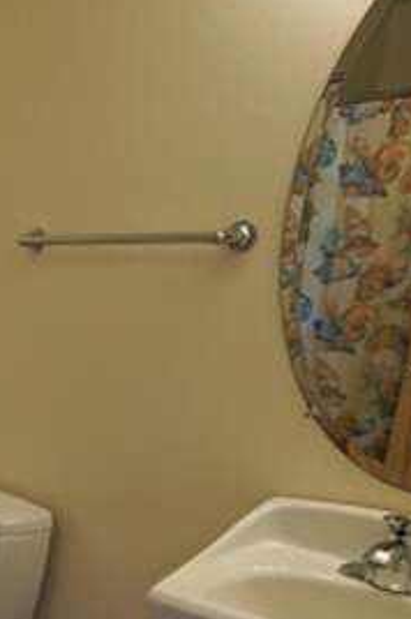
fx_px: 738
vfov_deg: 43.5
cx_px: -134
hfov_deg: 26.2
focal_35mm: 43
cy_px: 487
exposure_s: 1/60
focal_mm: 10
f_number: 4
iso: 320
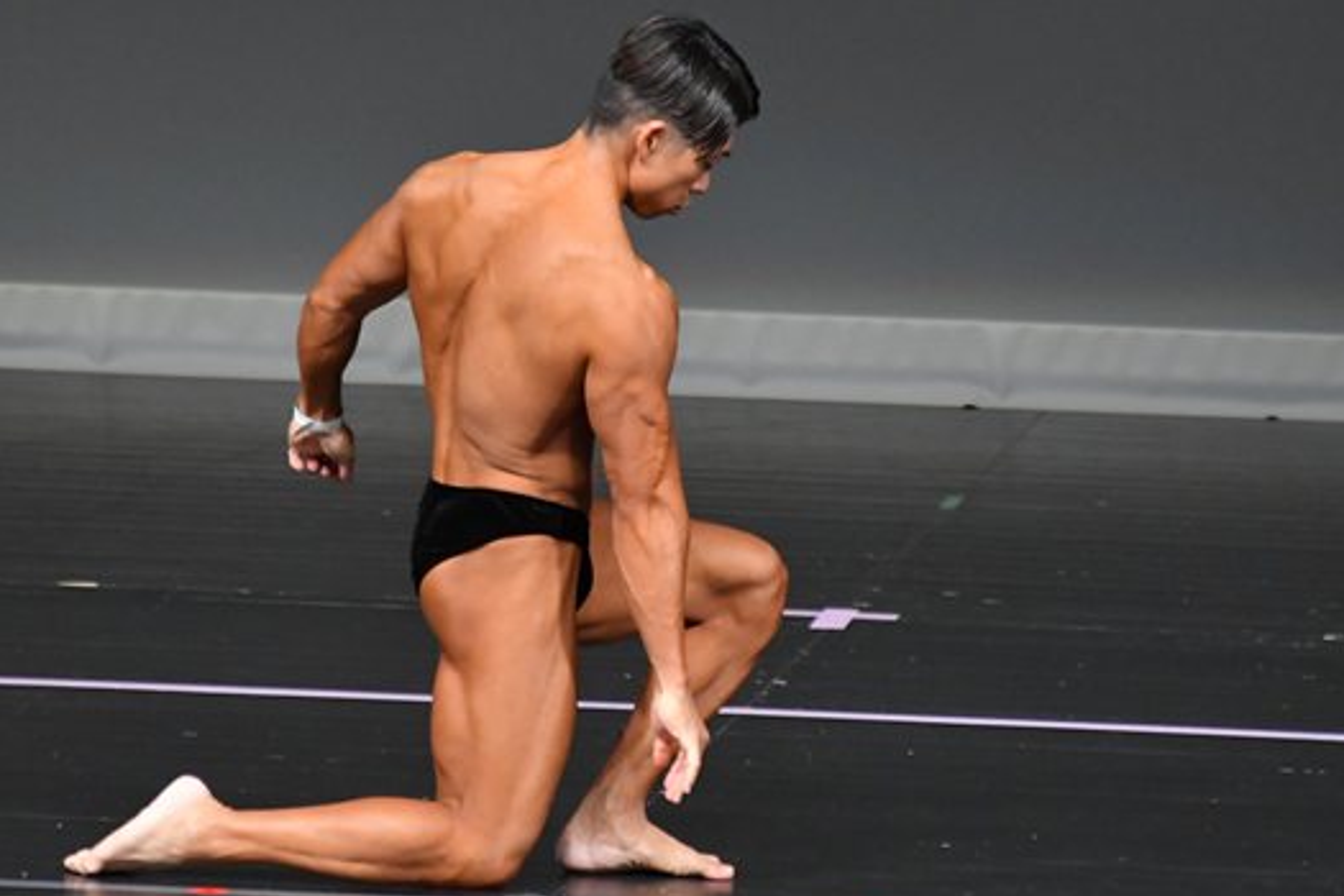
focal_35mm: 664
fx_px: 24787
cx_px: 575
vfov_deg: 2.1
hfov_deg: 3.1
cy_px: 392
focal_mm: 300
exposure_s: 1/400
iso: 4000
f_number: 5.6
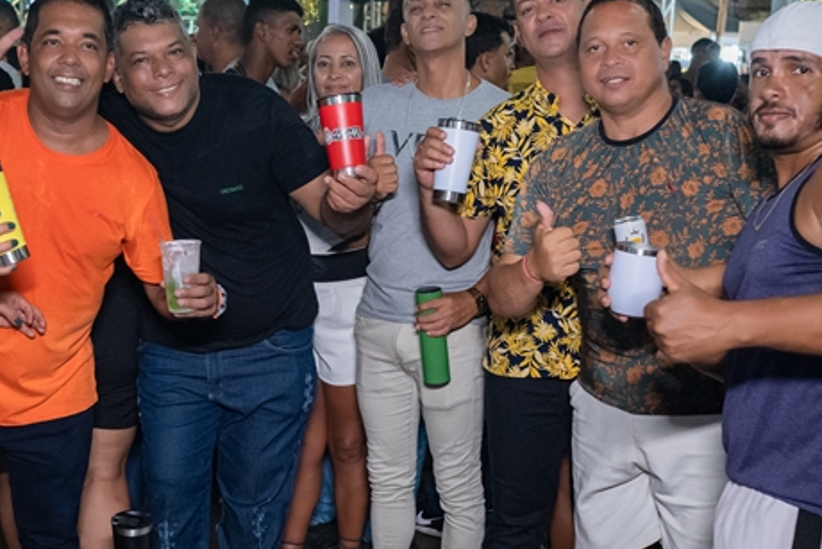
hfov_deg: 34.2
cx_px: 285
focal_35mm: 58
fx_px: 1325
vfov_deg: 23.4
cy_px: 311
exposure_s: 1/160
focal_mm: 24
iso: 2500
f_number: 3.2
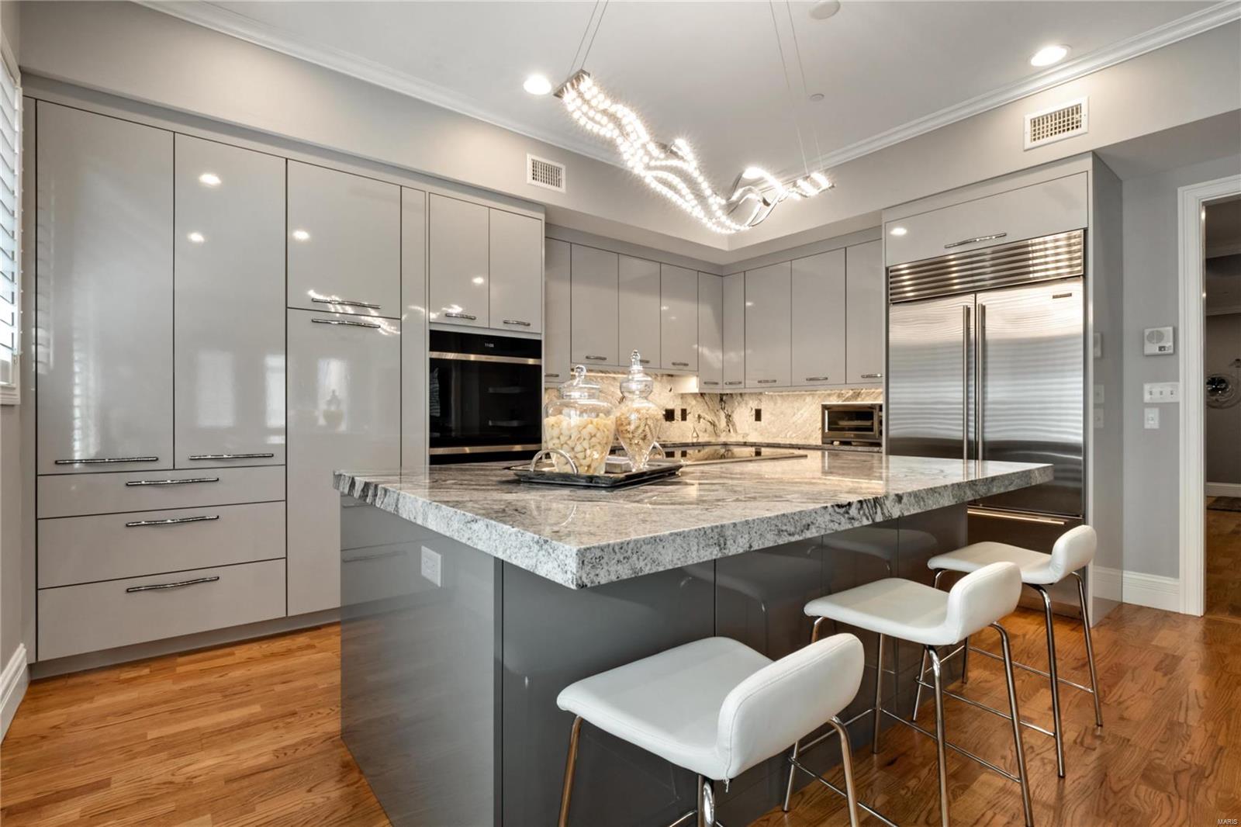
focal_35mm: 16
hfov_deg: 96.7
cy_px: 414
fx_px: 551
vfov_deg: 73.7
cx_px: 620
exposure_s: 1/8
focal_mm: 8
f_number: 10
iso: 400
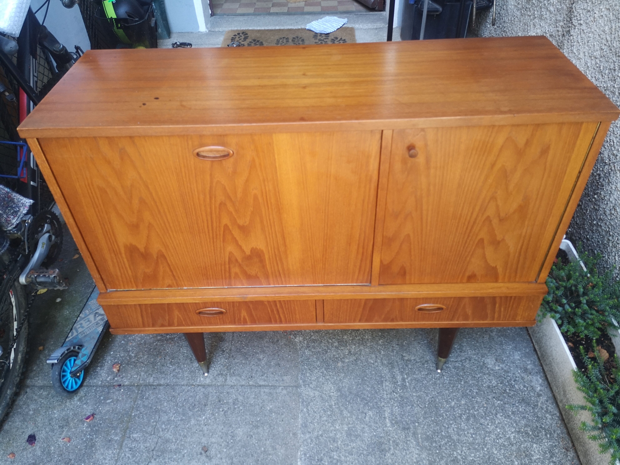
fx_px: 484
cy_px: 232
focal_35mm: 27
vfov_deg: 51.4
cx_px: 310
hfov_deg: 65.3
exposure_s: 1/50
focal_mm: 3.95
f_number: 1.8
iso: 64
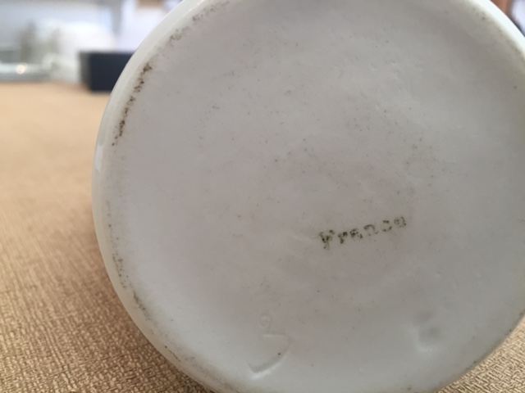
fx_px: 440
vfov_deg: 48.2
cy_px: 196
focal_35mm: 29
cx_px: 262
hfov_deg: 61.7
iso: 80
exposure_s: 1/30
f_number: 2.2
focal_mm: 4.15
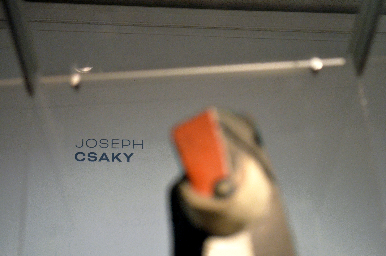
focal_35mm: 82
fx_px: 883
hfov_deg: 24.7
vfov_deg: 16.5
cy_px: 128
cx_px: 193
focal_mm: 55
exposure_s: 1/15
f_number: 5.6
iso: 3200
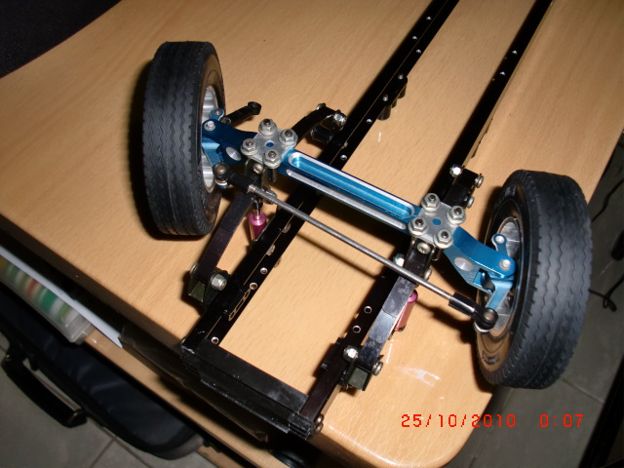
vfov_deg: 39.7
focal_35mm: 36
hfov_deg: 51.4
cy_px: 234
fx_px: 649
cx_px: 312
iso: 125
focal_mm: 6.3
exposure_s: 1/60
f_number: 2.8
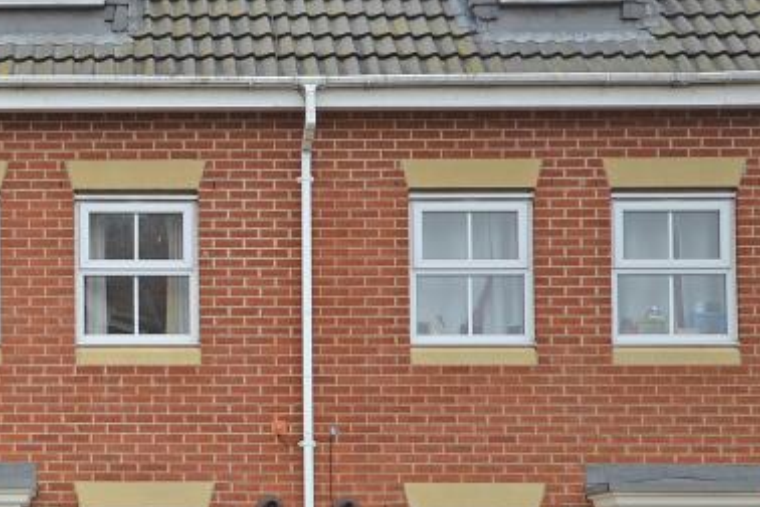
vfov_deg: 16.8
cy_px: 344
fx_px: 1710
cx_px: -56
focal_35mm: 81
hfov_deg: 23.6
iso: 400
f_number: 5.6
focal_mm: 20
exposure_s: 1/125
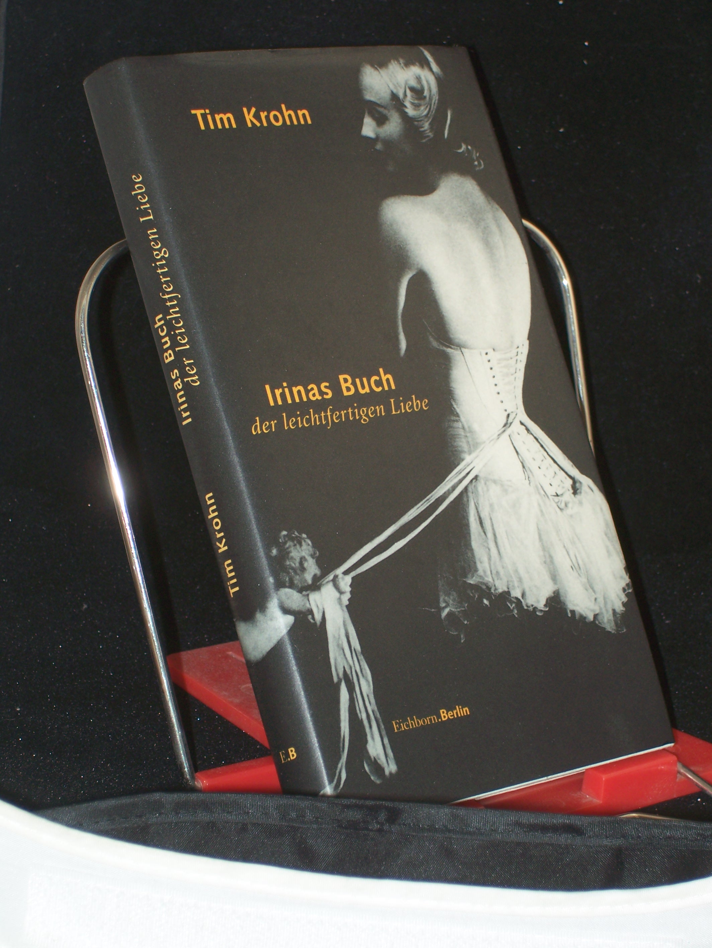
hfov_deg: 14.5
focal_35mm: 102
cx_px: 356
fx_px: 2794
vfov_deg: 19.2
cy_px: 474
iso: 80
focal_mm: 16.8
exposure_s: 1/100
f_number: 4.6
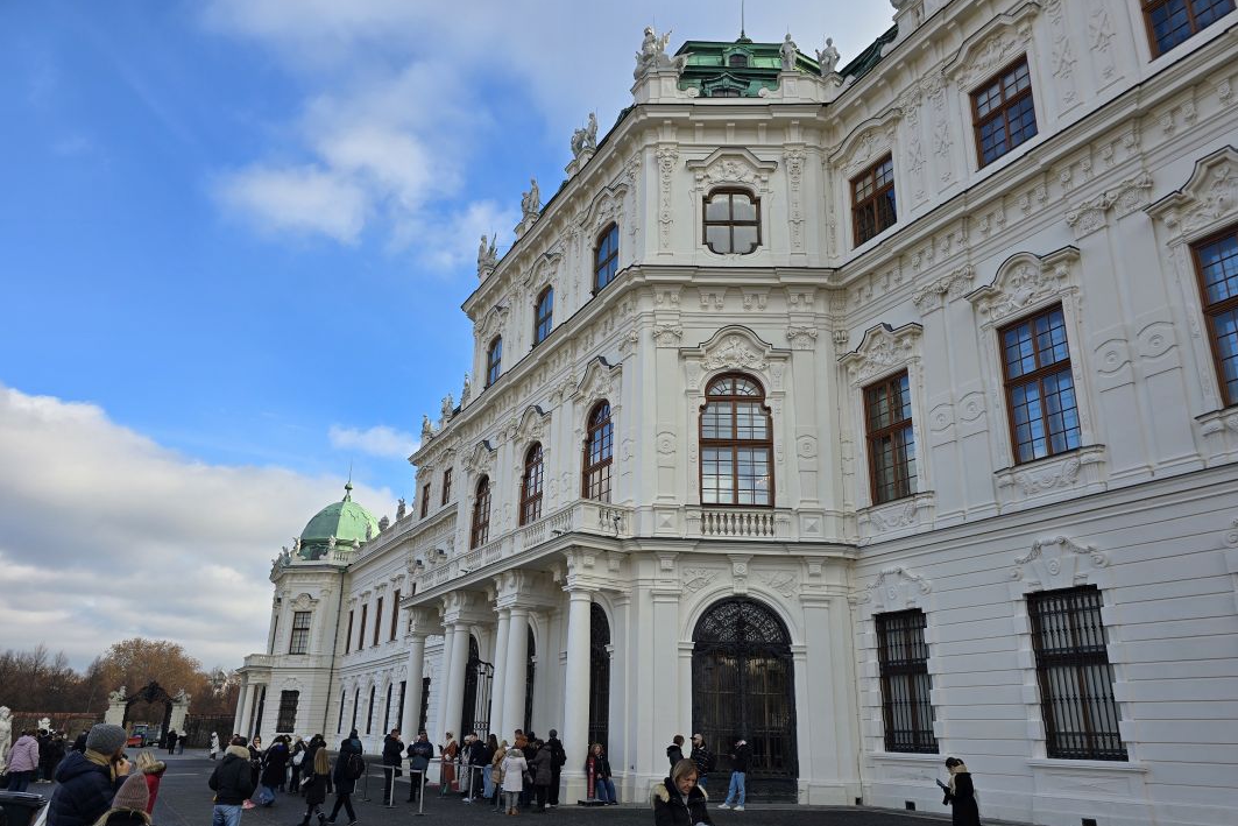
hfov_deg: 73.7
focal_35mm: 24
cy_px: 461
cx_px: 620
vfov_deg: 53.0
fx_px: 825
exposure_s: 1/344
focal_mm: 6.3
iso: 12
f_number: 1.7
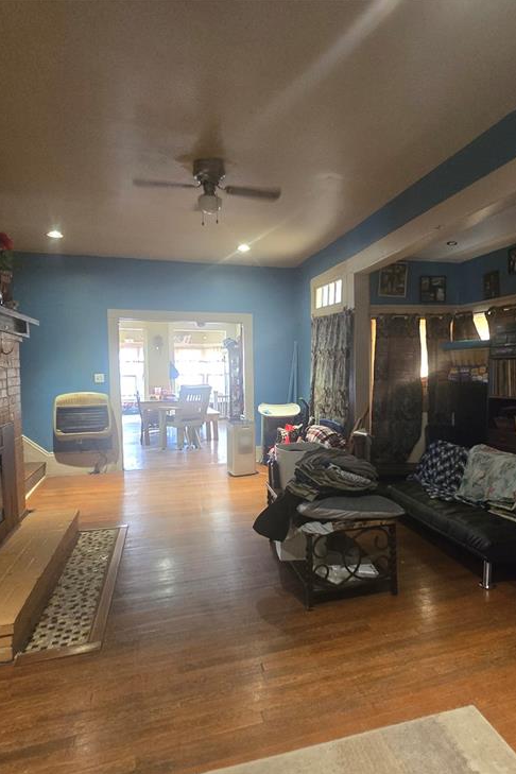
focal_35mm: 19
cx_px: 303
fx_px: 408
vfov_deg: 86.9
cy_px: 402
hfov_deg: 64.1
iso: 1000
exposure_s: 1/60
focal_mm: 2.2
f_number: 2.2
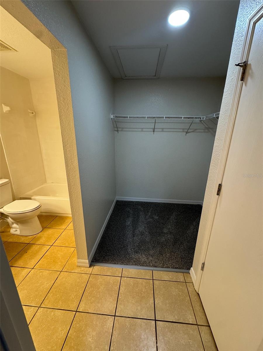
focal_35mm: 14
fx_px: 142
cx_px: 132
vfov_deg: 102.1
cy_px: 176
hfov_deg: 85.7
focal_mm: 2.22
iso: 250
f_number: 2.2
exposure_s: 1/120
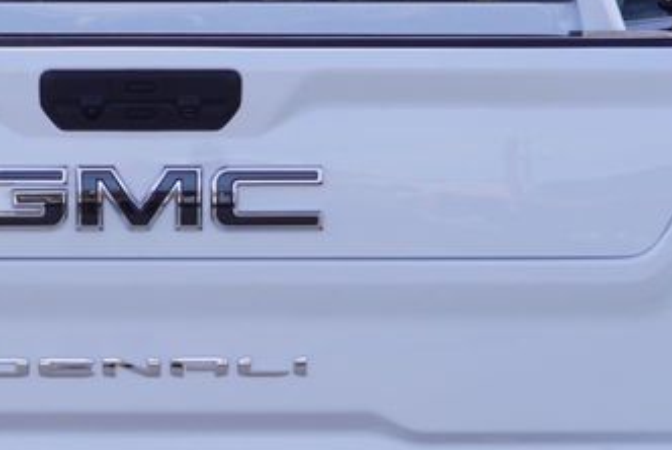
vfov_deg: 7.3
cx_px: 121
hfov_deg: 10.8
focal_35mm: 190
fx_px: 3541
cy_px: 351
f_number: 9
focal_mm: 41
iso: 100
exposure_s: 1/125
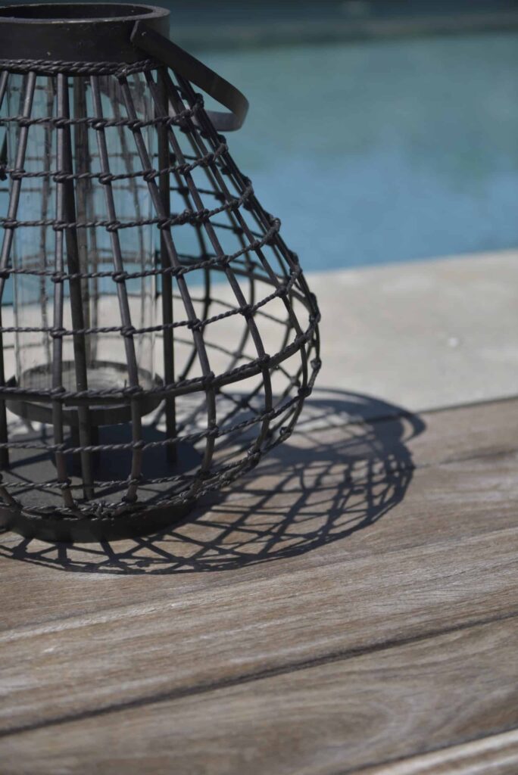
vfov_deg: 28.8
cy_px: 388
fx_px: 1509
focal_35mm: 70
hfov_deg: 19.5
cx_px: 259
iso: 100
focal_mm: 70
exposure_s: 1/2500
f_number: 2.8
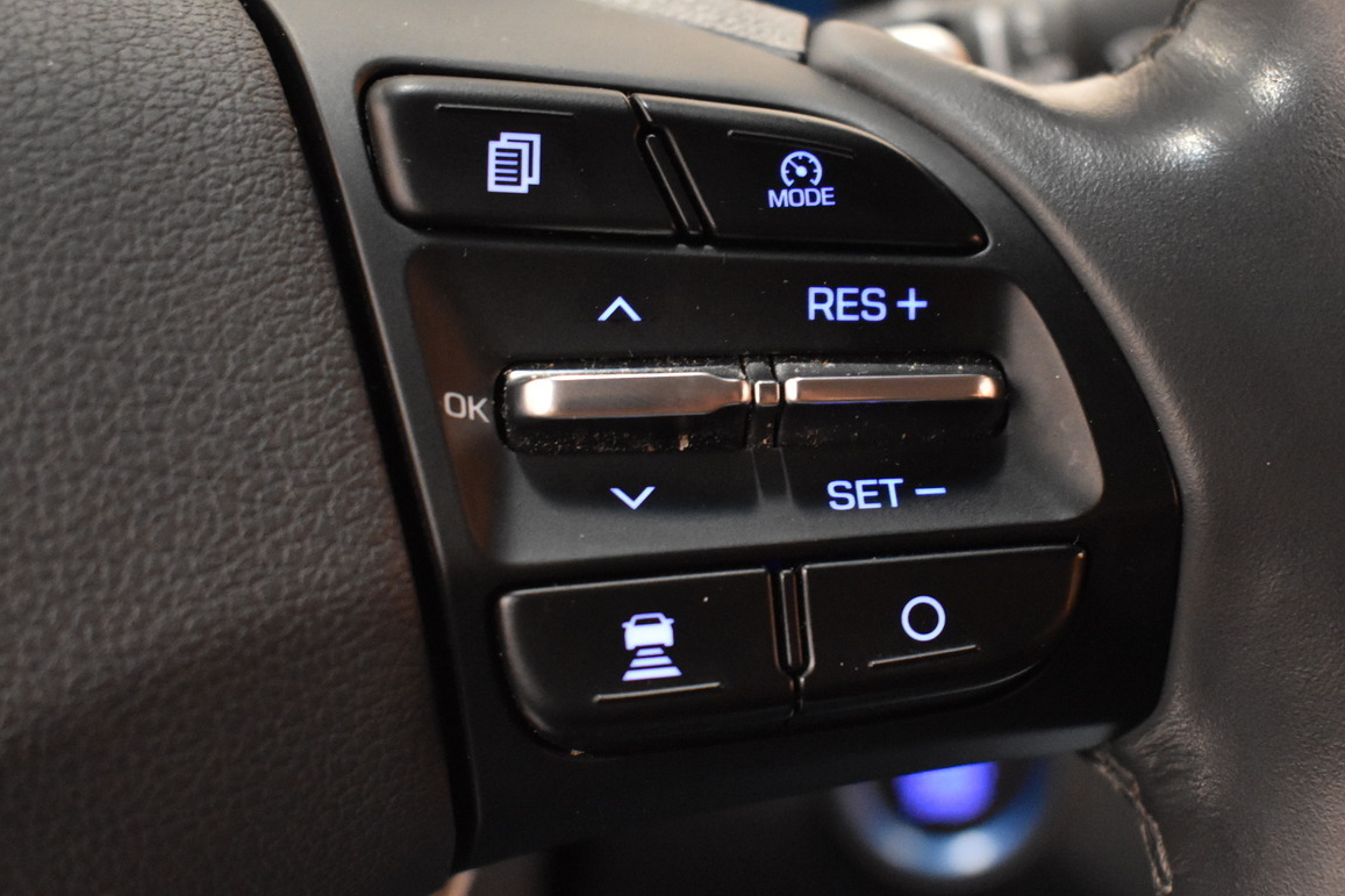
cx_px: 766
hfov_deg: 35.2
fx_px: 2118
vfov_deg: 23.9
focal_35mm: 57
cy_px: 413
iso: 3600
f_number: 4
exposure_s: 1/40
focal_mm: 27
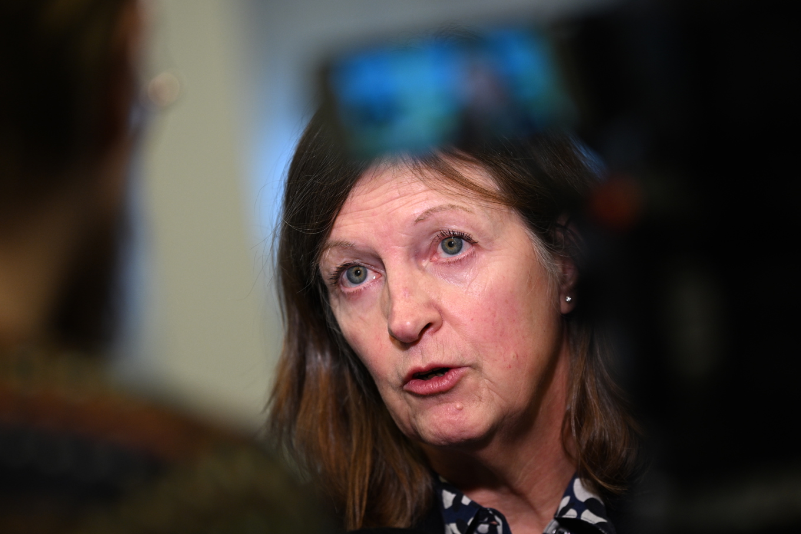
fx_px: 4449
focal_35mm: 200
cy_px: 267
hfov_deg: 10.3
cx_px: 400
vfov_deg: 6.9
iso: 800
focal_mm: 200
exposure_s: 1/250
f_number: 3.5
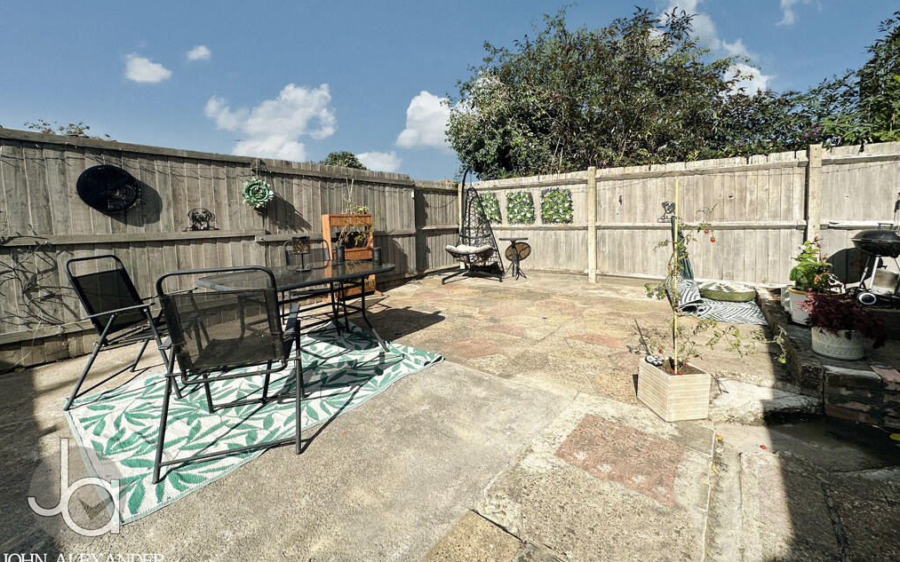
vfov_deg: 74.4
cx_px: 452
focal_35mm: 15
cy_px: 245
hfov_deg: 101.5
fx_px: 368
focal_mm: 2.22
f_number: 2.2
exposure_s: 1/1689
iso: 50
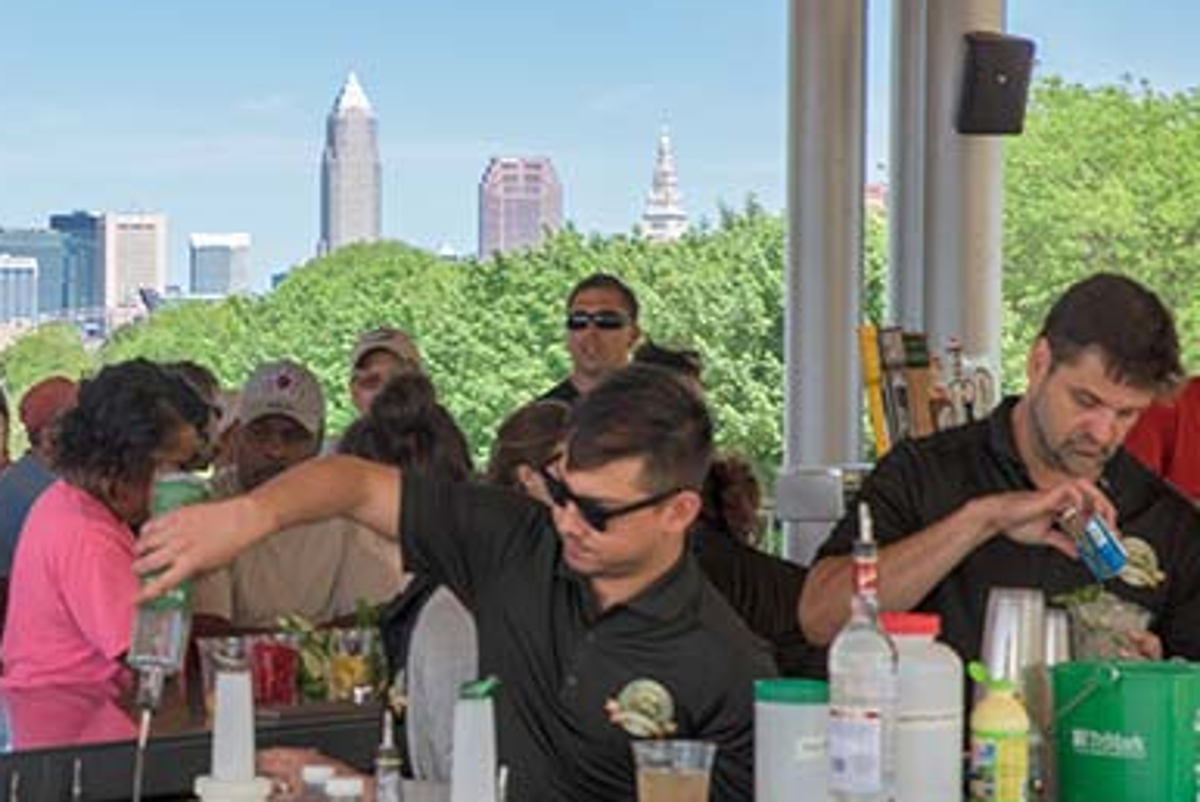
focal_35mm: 122
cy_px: 488
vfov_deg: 11.3
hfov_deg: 16.7
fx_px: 4070
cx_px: 263
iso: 200
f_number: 11
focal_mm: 65
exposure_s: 1/200
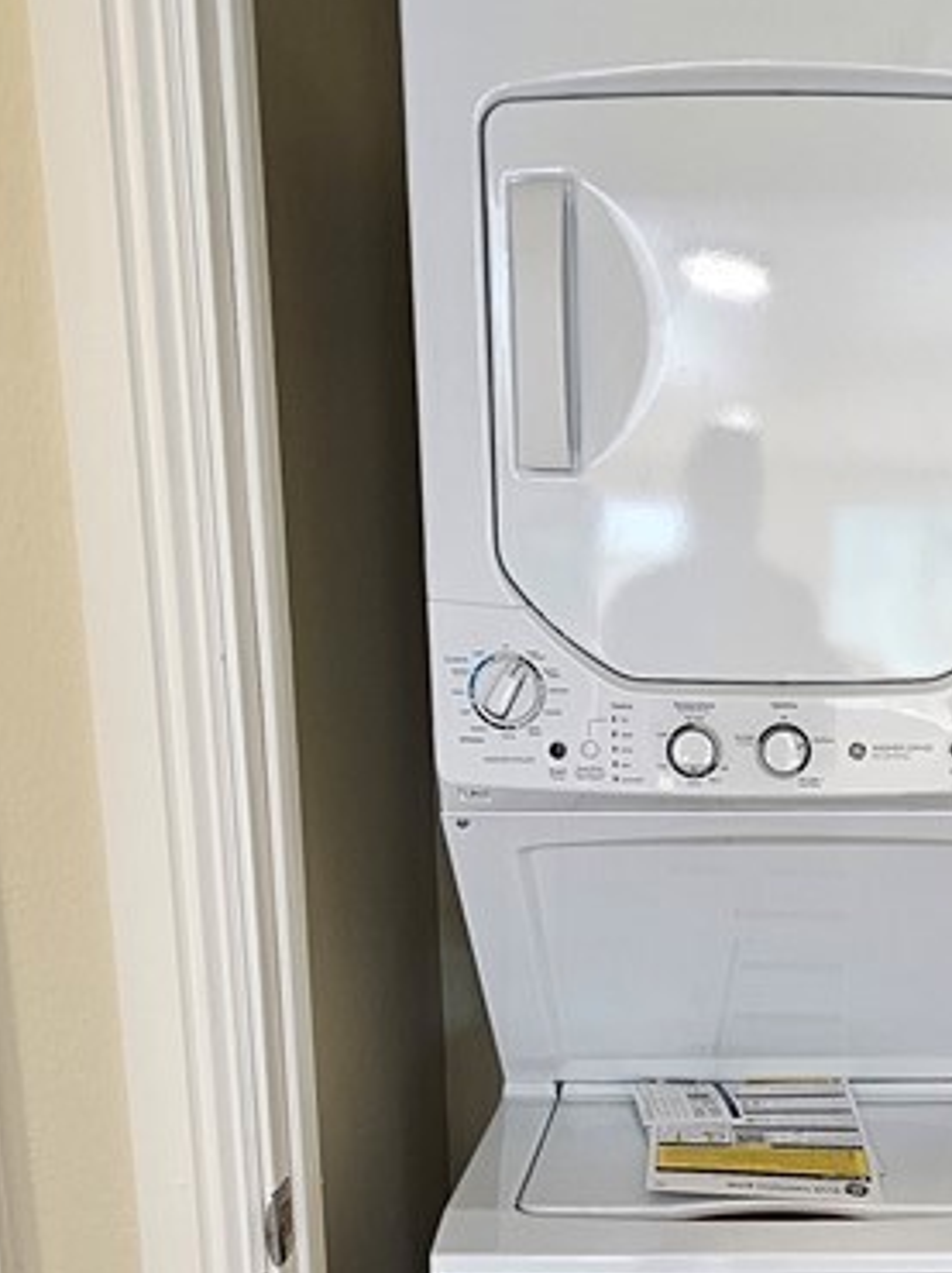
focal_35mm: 36
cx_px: 770
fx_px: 1322
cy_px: 908
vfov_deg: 49.9
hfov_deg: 38.1
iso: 100
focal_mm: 2.2
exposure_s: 1/60
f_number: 2.2
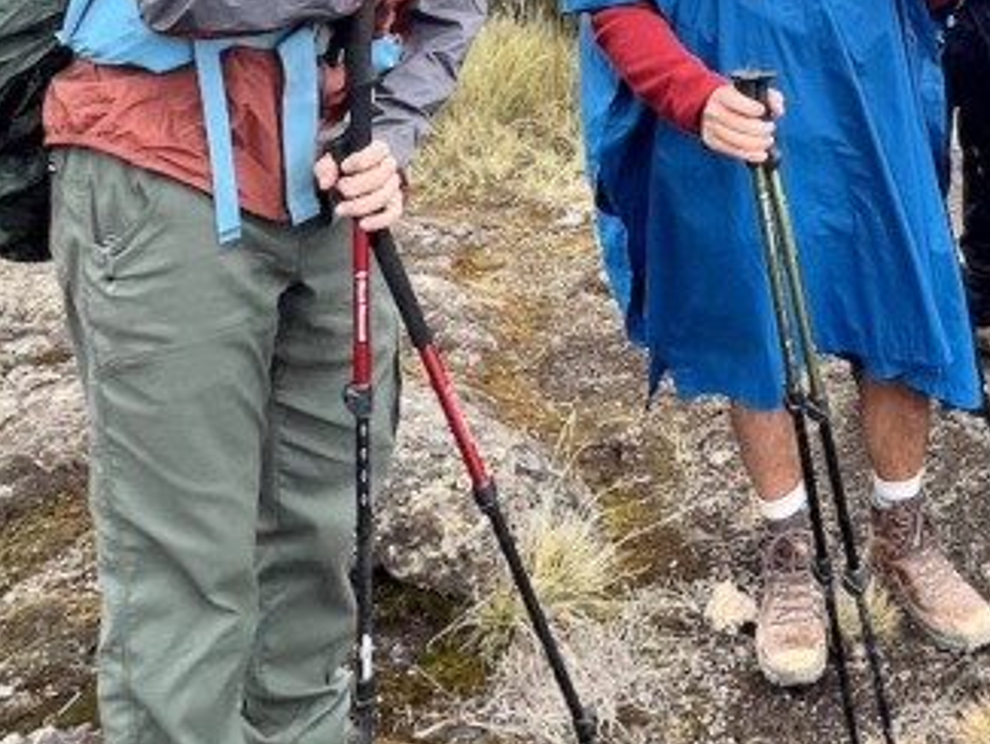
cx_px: 972
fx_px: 1173
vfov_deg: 29.6
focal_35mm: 41
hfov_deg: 40.5
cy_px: -174
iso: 32
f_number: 1.8
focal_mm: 1.57
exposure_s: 1/847
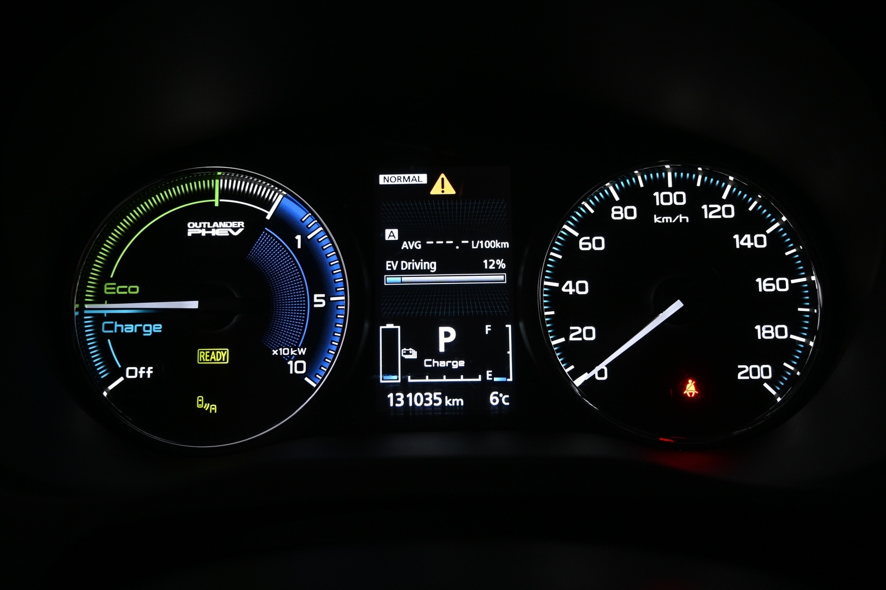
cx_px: 443
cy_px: 295
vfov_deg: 44.6
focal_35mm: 29
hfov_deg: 63.2
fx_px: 720
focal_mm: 19.5
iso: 800
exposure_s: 1/50
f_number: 3.8
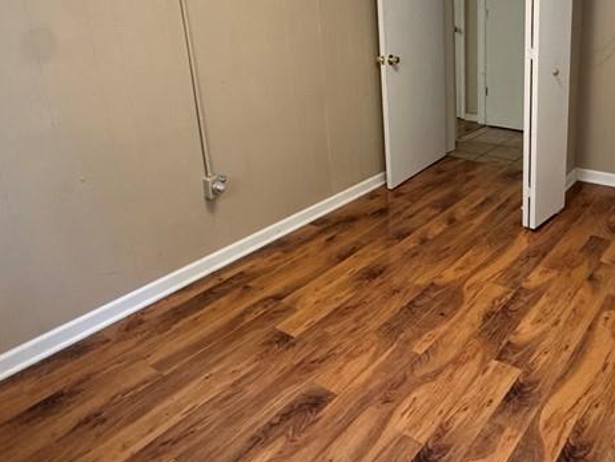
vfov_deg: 44.5
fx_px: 551
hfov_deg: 56.1
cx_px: 445
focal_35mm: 31
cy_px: 138
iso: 500
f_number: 2.2
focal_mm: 2.22
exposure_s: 1/60
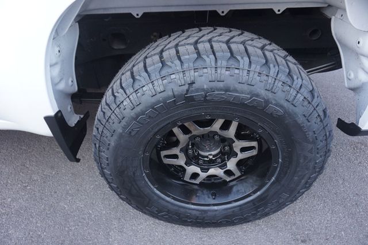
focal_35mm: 24
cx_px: 184
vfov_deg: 53.1
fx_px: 245
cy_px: 122
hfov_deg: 73.8
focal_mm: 16
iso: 320
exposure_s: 1/60
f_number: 4
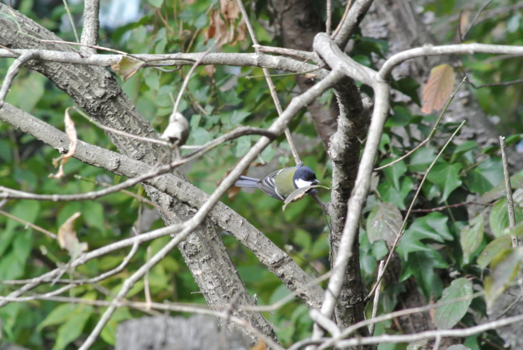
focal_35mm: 526
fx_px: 7649
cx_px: 262
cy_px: 175
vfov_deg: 2.6
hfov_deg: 3.9
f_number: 10
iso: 1600
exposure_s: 1/200
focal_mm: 195
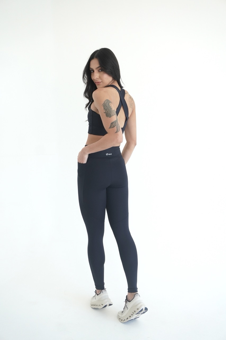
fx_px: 353
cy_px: 170
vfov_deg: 51.3
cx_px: 113
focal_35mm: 38
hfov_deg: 35.5
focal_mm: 25
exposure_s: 1/160
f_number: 5.6
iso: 640
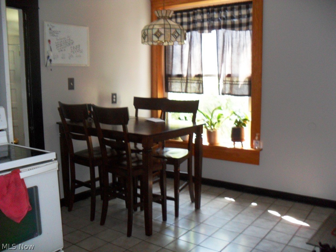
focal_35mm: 35
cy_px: 126
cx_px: 168
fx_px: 340
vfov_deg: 40.7
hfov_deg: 52.6
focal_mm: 6.3
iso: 200
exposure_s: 1/45
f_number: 3
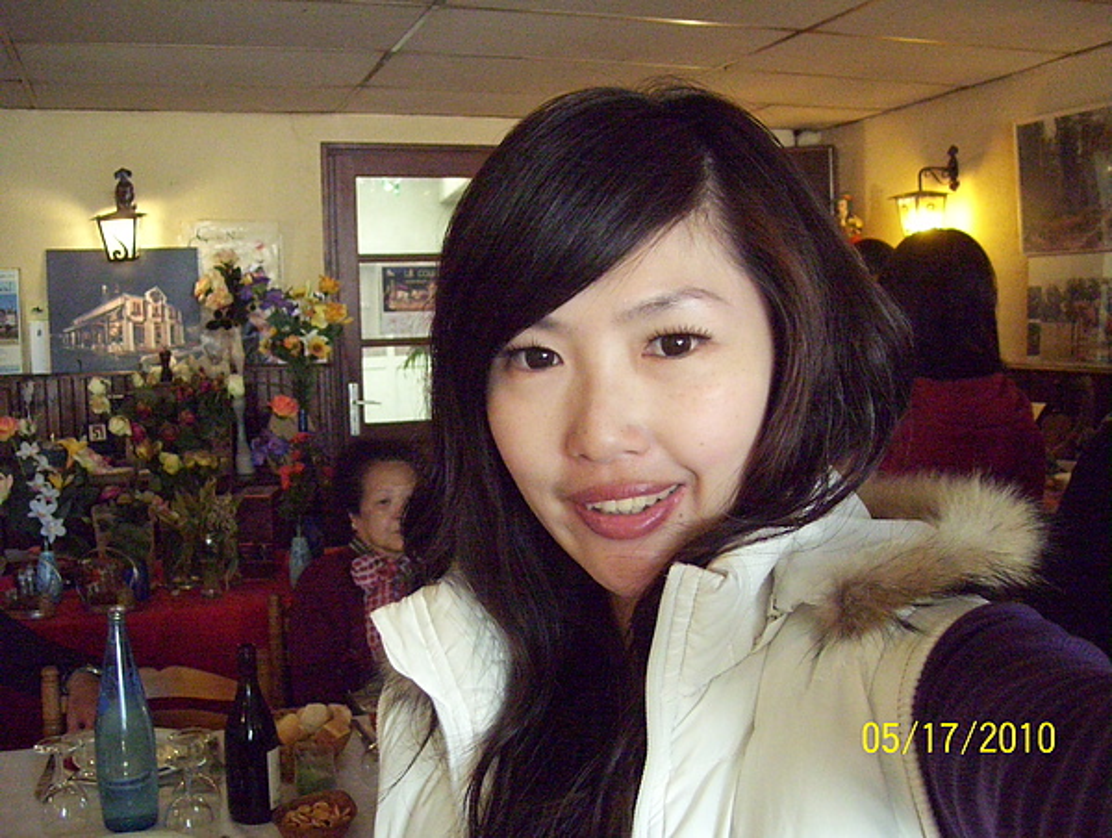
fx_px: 1158
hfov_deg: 51.3
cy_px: 419
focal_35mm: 36
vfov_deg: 39.8
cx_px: 556
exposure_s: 1/50
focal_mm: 6
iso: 1250
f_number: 2.7
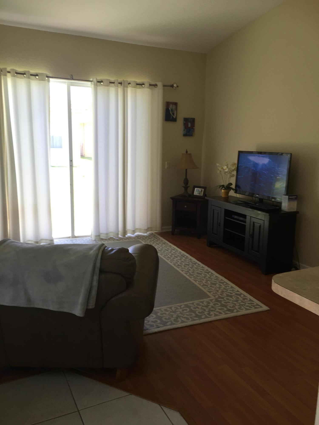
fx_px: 356
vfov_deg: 61.7
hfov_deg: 48.2
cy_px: 212
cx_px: 160
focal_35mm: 29
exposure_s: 1/60
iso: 32
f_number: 2.2
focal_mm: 4.15
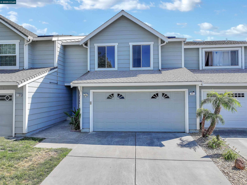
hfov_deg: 71.6
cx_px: 124
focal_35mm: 24
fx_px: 171
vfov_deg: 56.8
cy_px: 92
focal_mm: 12.29
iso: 200
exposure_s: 1/1600
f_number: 2.8
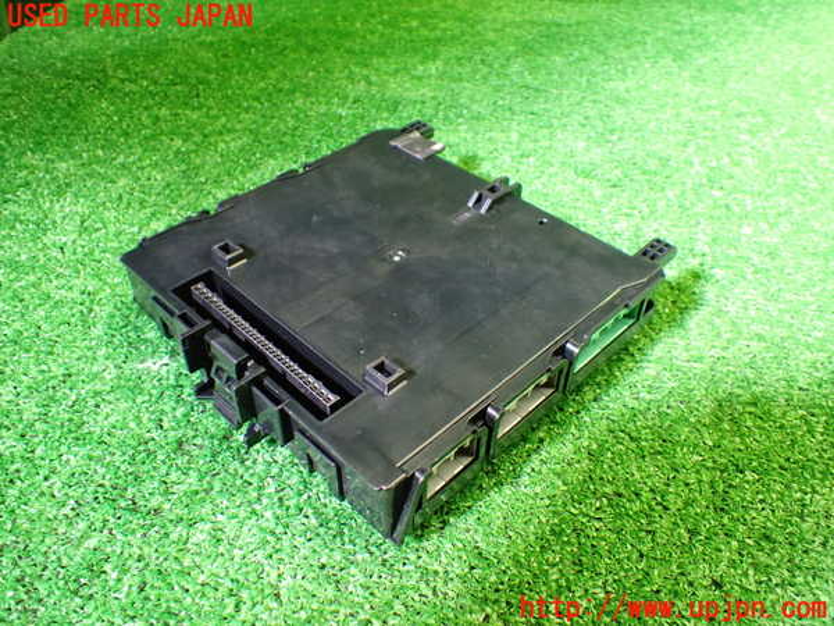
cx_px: 417
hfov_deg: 60.0
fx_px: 723
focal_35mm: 30
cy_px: 313
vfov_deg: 46.8
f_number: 2.3
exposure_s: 1/125
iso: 800
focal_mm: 5.4
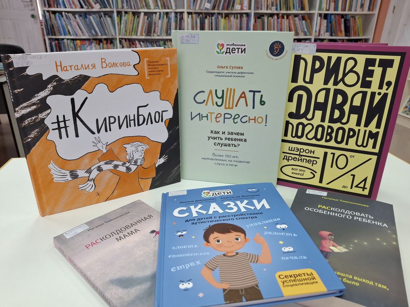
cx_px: 205
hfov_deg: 69.4
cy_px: 154
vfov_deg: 54.9
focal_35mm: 25
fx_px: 296
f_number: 1.8
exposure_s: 1/100
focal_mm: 4.69
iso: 125
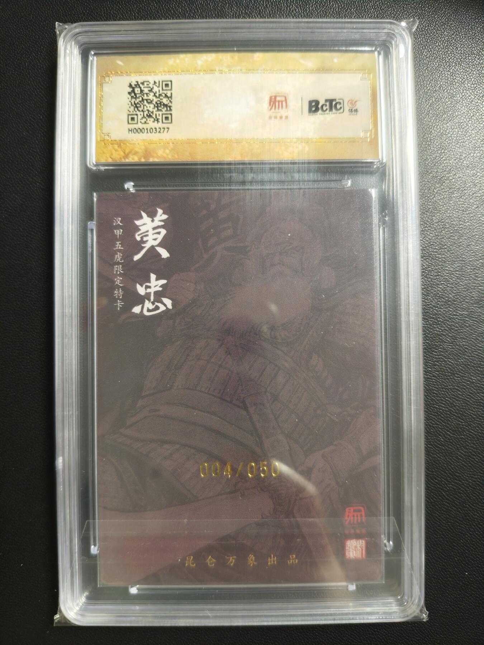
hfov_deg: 53.1
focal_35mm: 26
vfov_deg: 67.3
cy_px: 322
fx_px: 485
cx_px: 242
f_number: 1.5
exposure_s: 1/50
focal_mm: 4.94
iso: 640
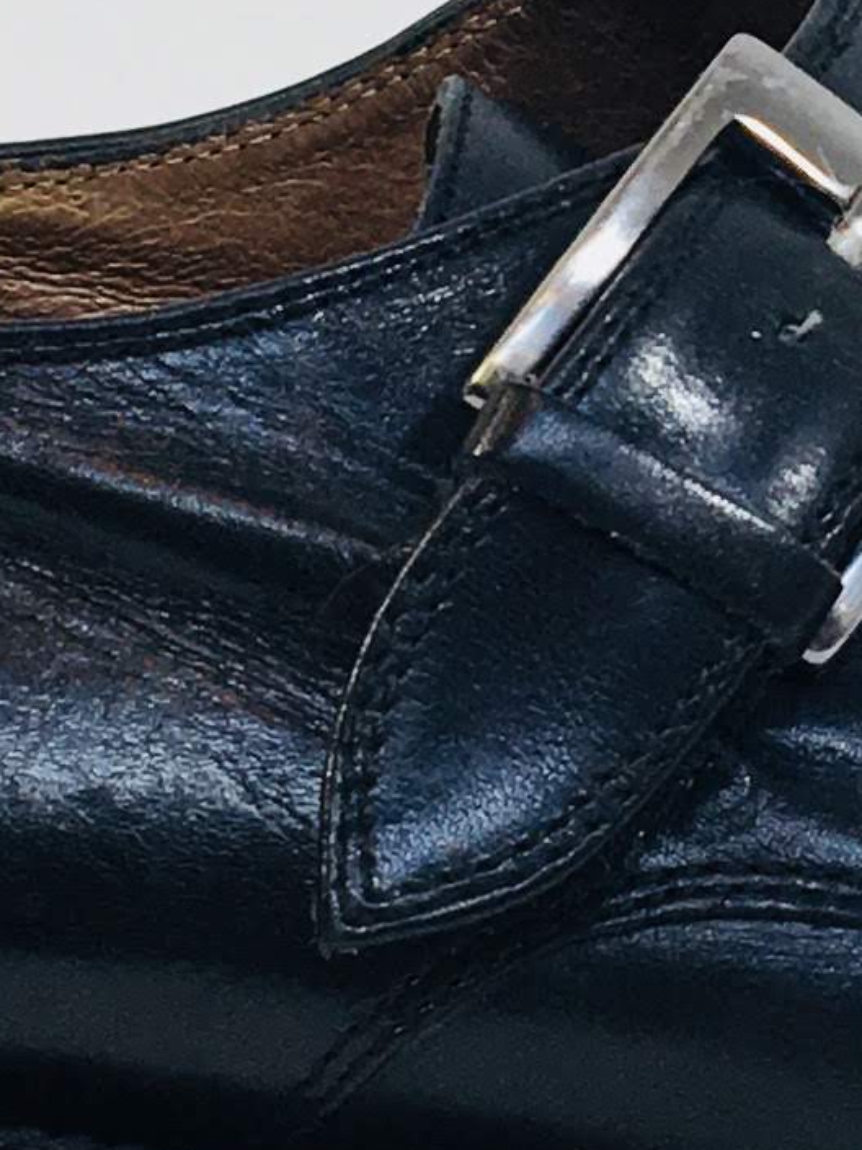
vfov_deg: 11.9
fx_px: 5512
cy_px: 203
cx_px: 705
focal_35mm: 166
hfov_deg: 8.9
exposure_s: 1/120
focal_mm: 4.15
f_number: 2.2
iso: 40
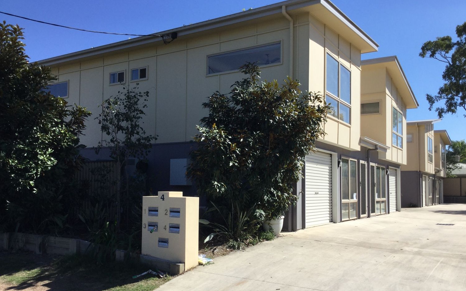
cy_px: 164
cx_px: 233
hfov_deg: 58.1
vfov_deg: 38.3
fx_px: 419
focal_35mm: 33
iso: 25
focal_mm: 3.3
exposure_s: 1/994
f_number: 2.4
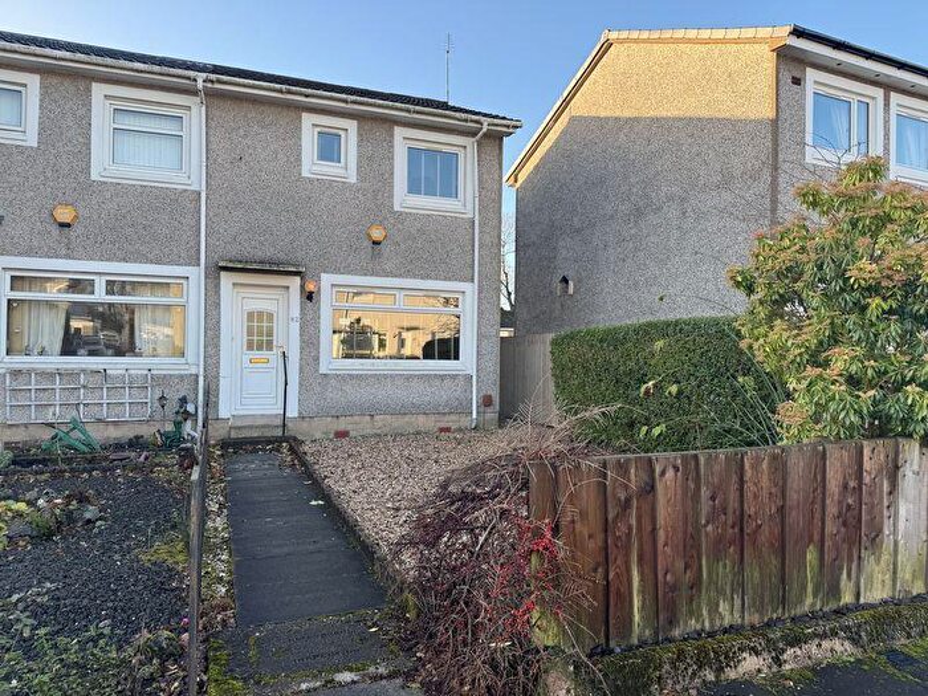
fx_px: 643
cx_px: 464
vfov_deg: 56.8
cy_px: 348
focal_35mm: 24
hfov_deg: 71.6
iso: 80
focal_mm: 6.76
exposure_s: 1/503
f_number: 1.78
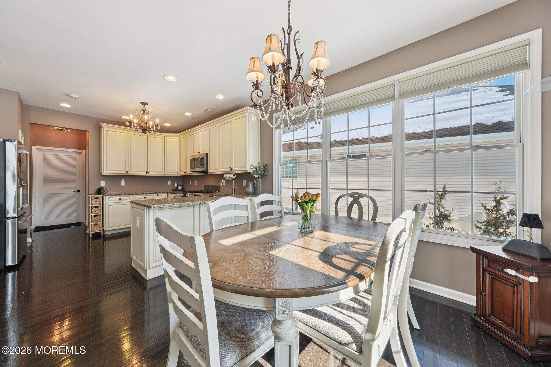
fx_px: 184
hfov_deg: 112.6
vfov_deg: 90.0
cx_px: 276
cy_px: 184
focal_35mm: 12
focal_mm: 8
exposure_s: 1/40
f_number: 8
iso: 160
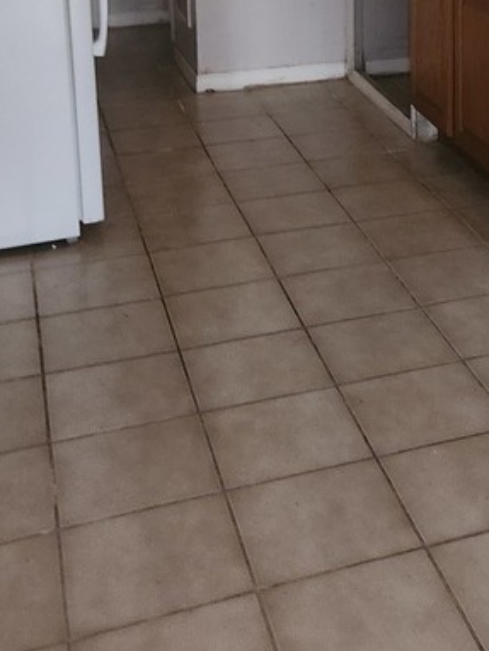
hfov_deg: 21.8
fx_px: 1223
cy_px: -61
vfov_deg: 27.3
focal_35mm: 65
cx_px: 491
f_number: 1.8
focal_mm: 5.4
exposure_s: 1/8
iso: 400
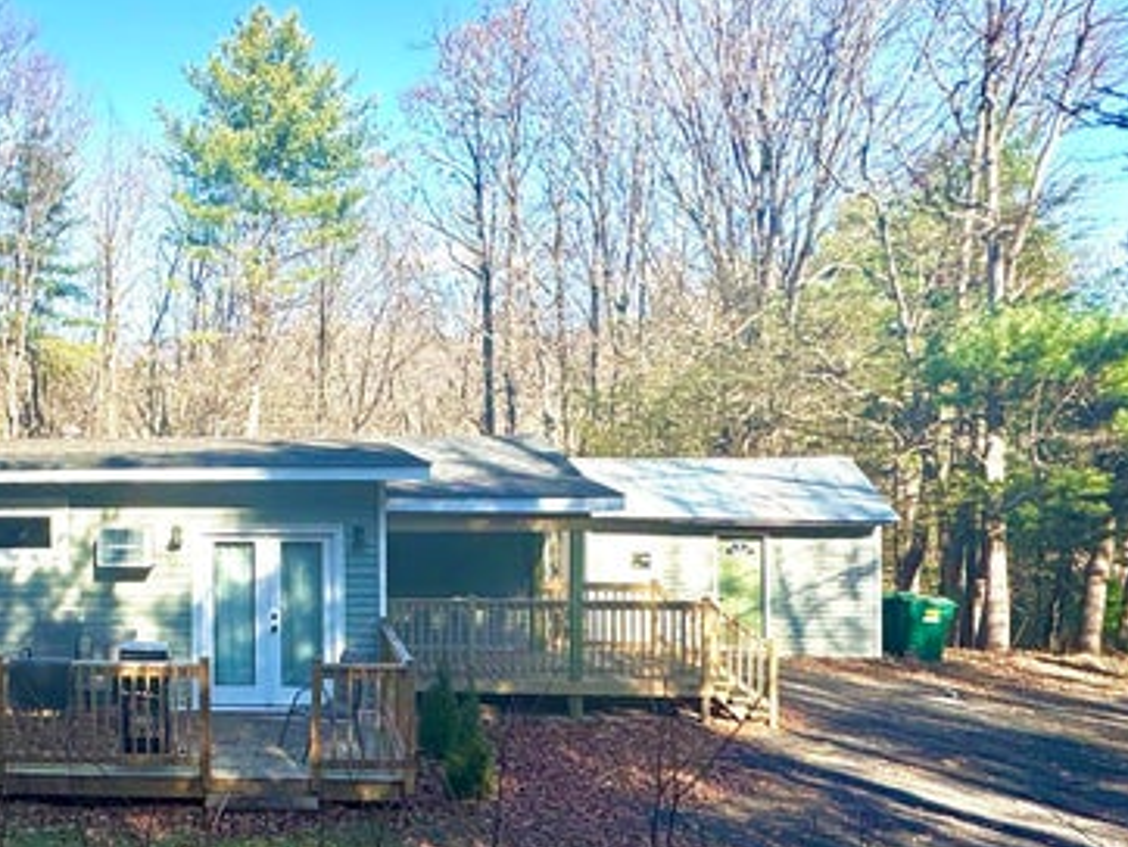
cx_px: 198
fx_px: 1076
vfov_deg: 42.9
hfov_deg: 51.3
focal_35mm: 33
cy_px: 467
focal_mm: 2.22
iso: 50
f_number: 2.2
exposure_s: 1/1110
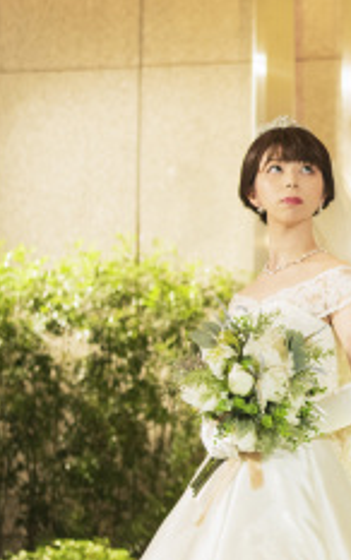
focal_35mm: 140
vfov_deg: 14.9
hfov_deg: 9.1
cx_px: 565
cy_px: 296
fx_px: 2139
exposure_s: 1/160
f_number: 2.8
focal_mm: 40
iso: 1250
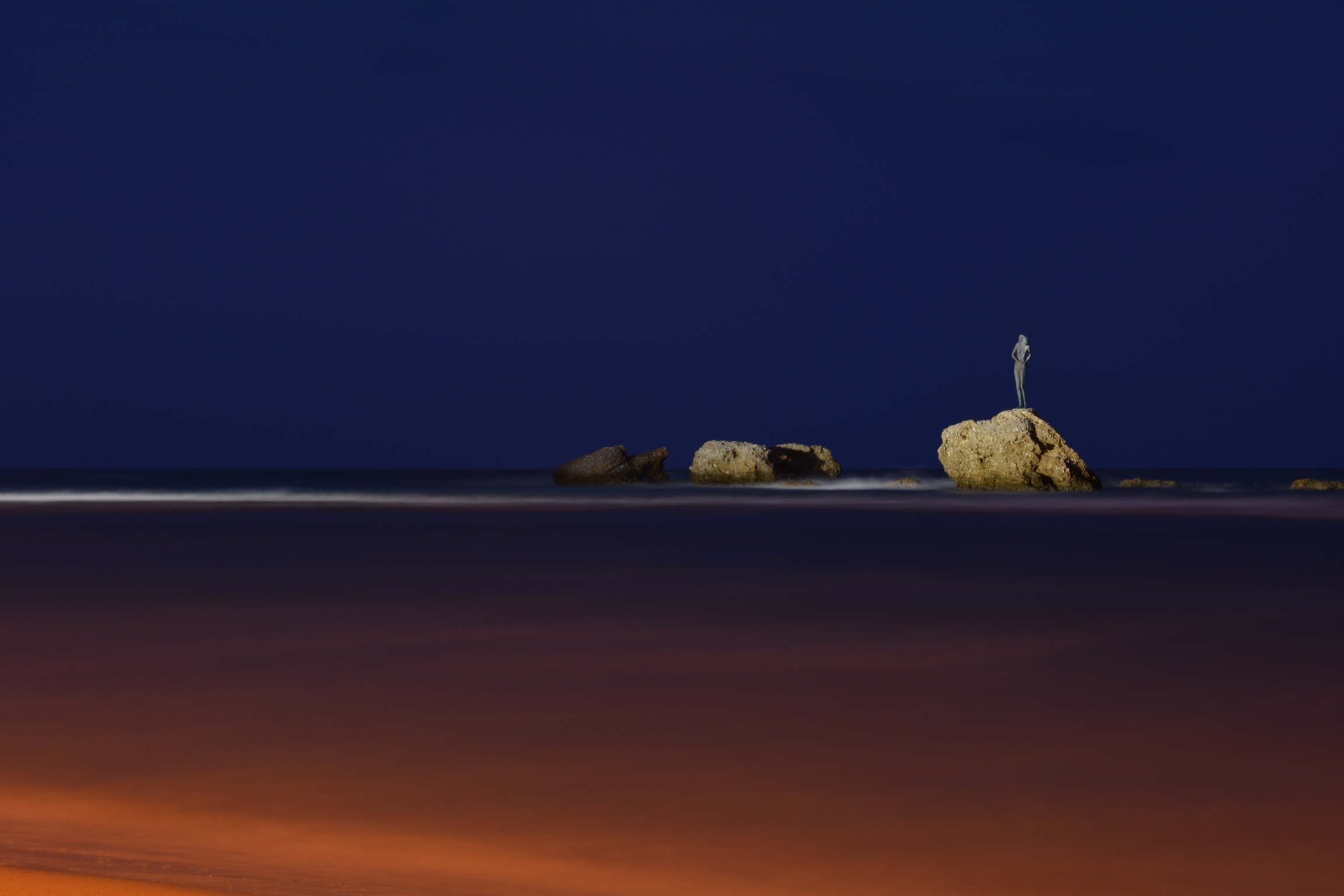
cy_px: 448
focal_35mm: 105
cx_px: 672
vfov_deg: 13.0
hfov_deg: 19.5
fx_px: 3920
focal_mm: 70
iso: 100
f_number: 10
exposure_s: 25
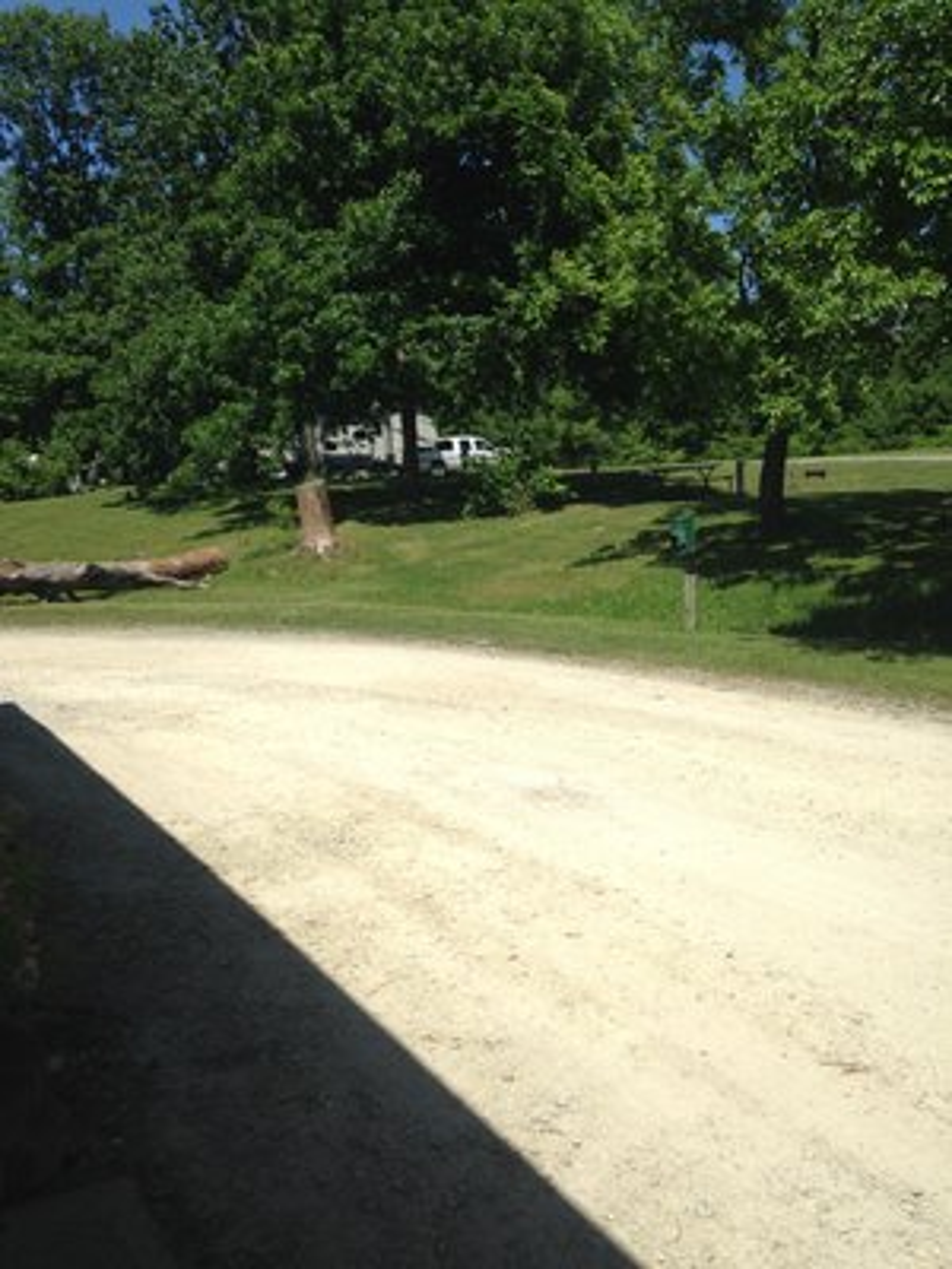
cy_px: 634
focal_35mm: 33
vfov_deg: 55.4
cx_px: 476
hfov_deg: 42.9
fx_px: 1210
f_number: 2.4
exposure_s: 1/2088
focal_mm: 4.12
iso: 50
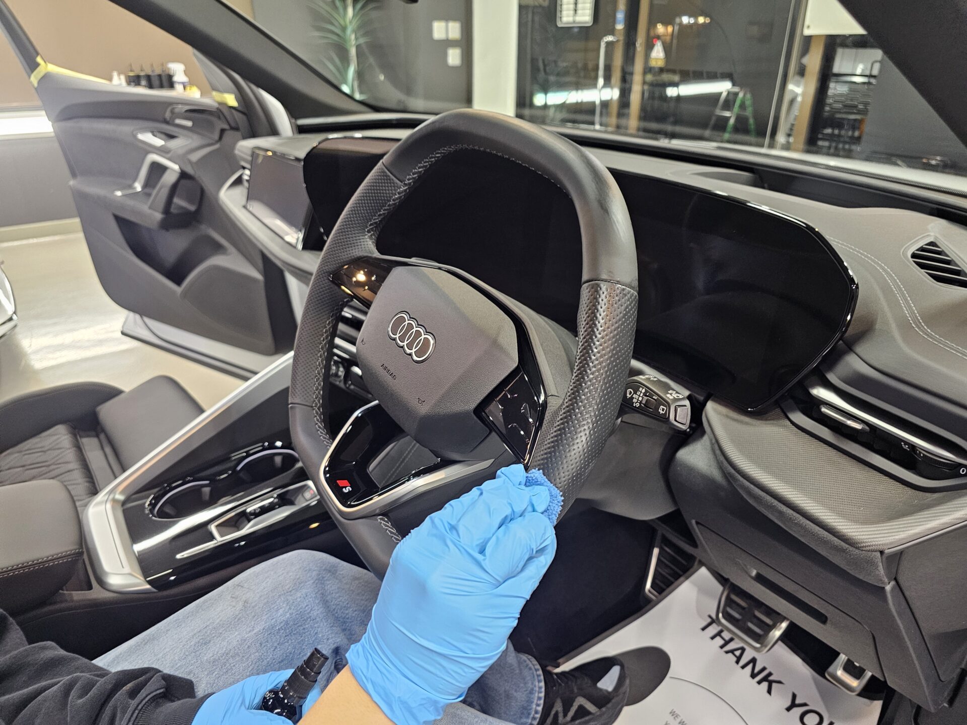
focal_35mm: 23
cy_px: 362
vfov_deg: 58.9
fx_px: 643
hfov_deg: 73.9
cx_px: 484
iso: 400
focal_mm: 6.3
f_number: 1.7
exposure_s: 1/100
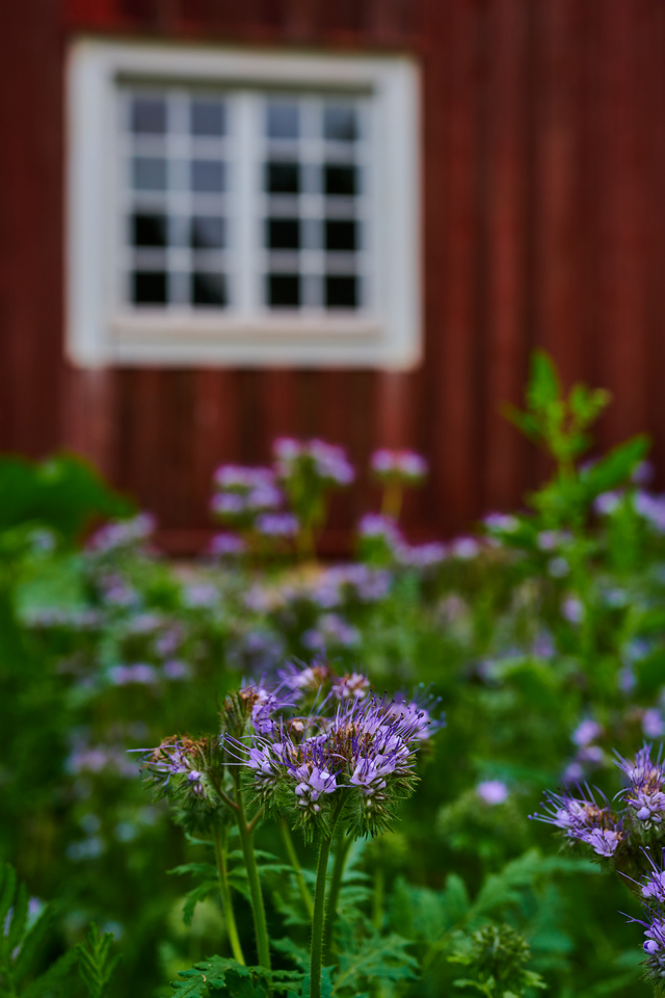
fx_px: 1385
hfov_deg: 27.0
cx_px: 332
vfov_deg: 39.6
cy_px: 499
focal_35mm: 50
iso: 100
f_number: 8
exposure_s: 1/60
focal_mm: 50
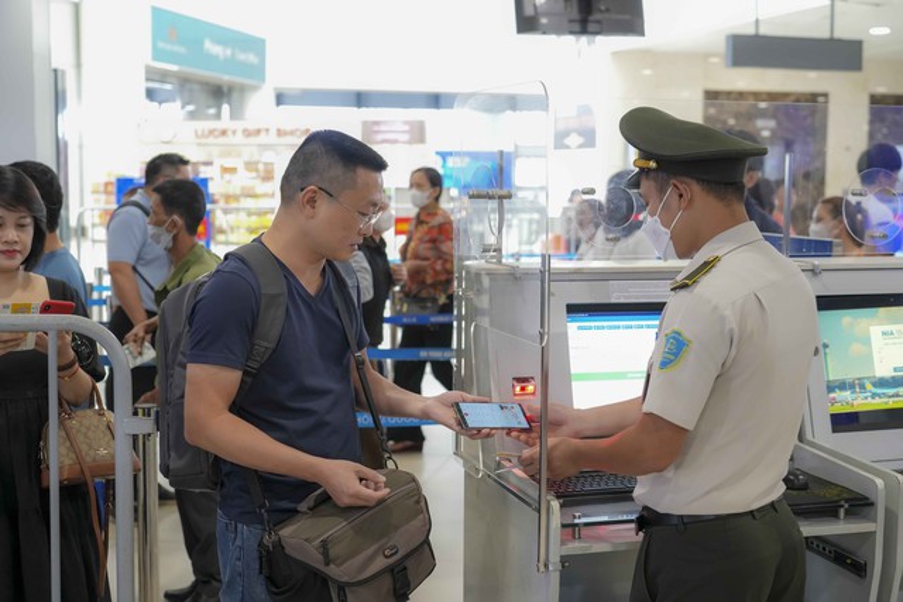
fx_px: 1254
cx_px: 452
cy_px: 301
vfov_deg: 27.0
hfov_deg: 39.6
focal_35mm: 50
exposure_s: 1/125
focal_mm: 50
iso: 3200
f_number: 4
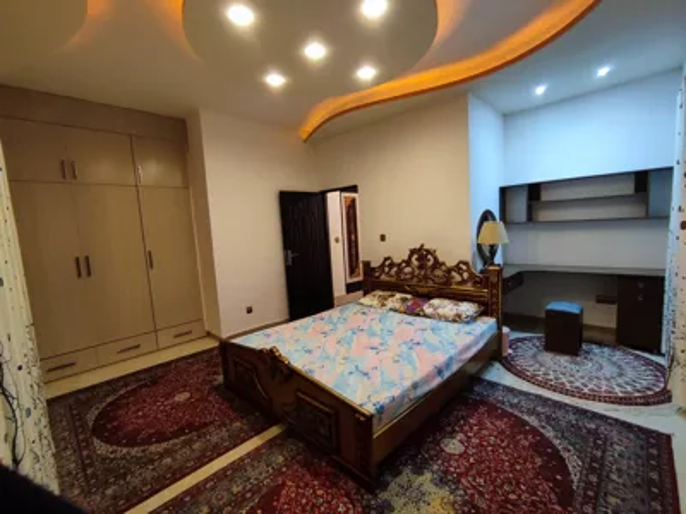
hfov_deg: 94.5
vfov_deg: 78.1
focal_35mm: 16
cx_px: 343
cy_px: 257
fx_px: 317
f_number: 2.2
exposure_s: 1/33
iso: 131
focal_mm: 1.65
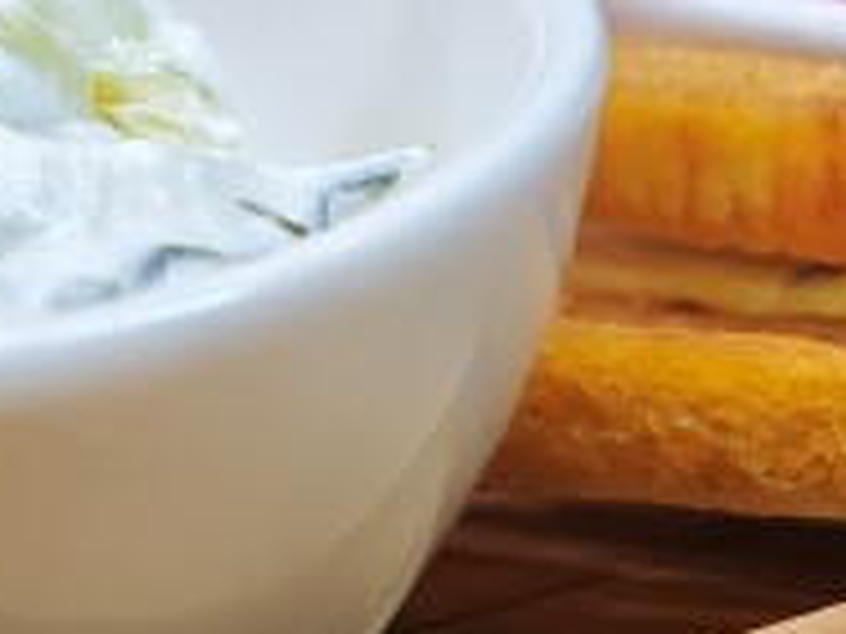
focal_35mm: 238
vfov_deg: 6.2
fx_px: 5817
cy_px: 144
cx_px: 364
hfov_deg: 8.3
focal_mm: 11.5
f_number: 1.8
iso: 250
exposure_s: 1/100
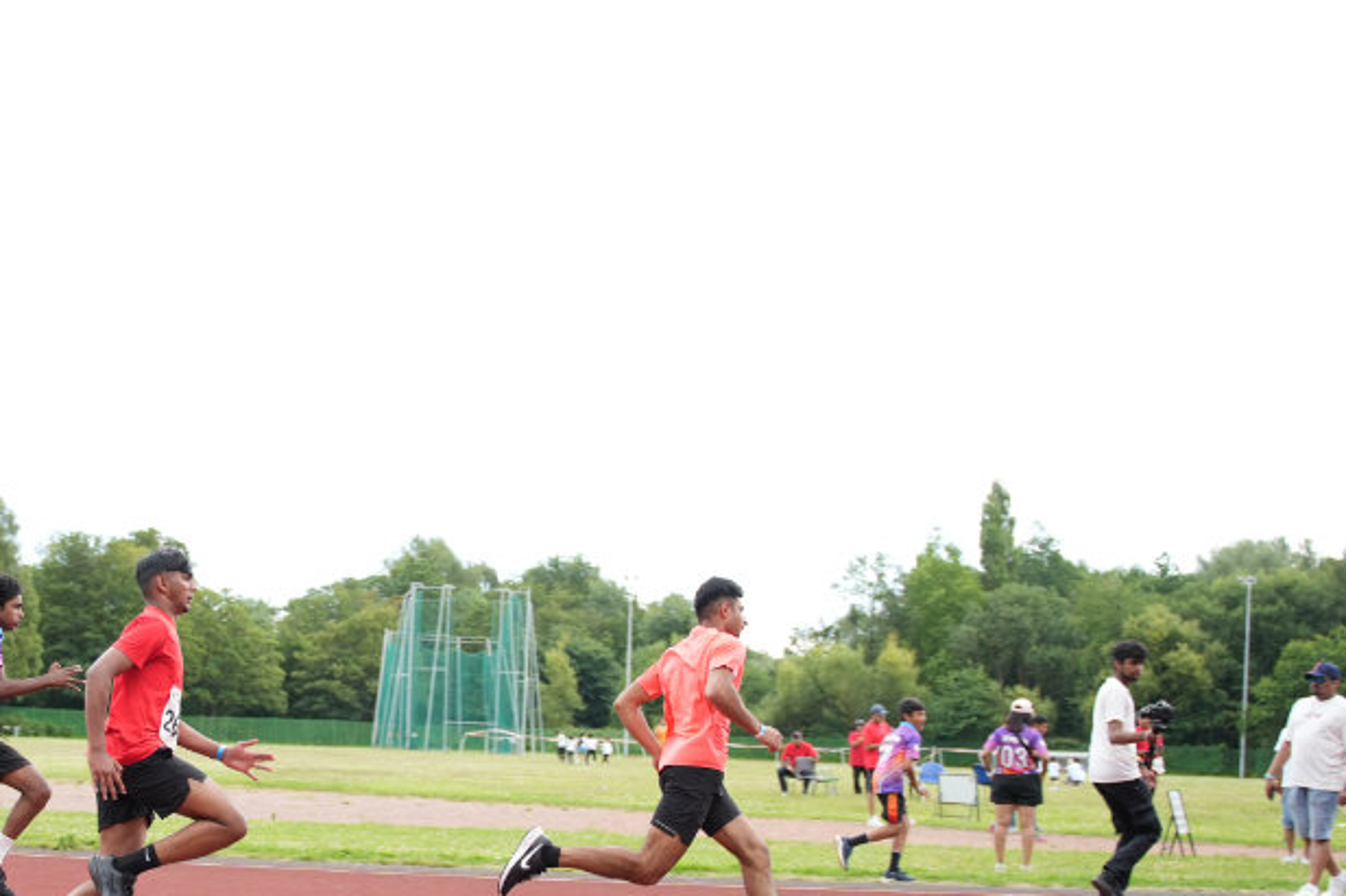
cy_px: 631
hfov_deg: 36.8
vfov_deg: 25.3
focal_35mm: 53
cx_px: 364
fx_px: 1981
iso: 250
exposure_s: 1/800
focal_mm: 32
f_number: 2.8
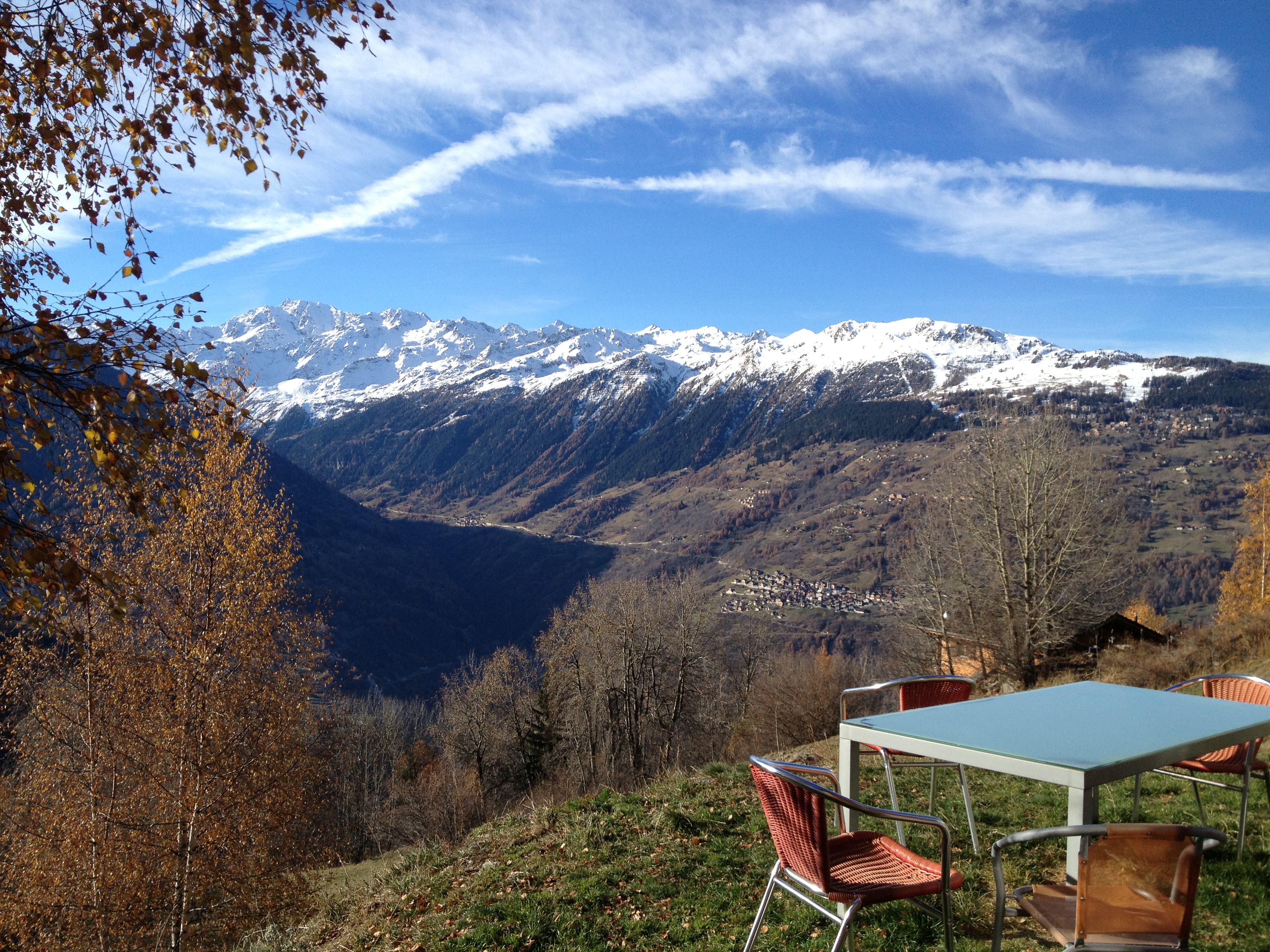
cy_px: 476
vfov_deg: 40.7
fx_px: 1284
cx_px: 635
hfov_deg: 52.6
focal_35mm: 35
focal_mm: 4.28
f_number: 2.4
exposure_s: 1/1151
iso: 50
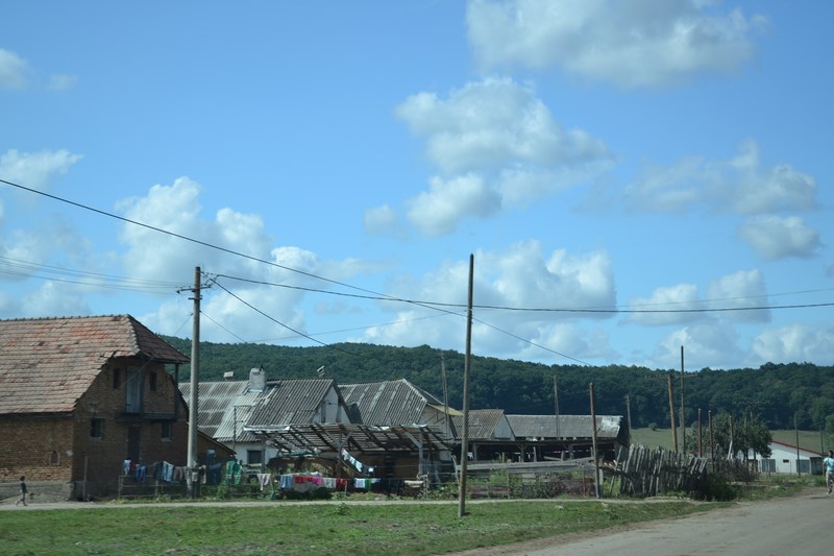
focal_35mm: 68
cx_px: 417
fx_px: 1563
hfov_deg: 29.9
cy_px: 278
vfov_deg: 20.2
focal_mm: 45
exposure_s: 1/160
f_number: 6.3
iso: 100
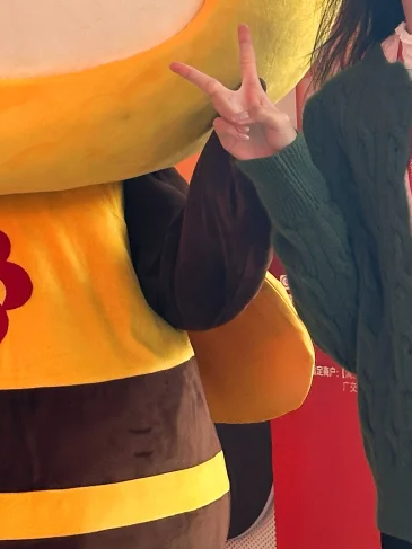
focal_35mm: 142
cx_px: 200
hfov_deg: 10.4
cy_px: -63
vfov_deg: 13.6
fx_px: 2254
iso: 64
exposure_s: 1/186
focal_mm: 6.86
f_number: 1.78
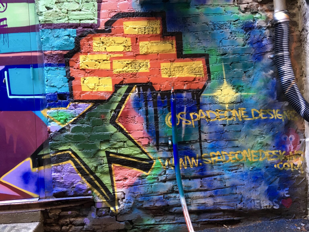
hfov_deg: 61.7
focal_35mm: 29
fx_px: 259
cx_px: 154
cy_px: 116
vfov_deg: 48.2
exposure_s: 1/30
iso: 125
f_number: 2.2
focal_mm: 4.15
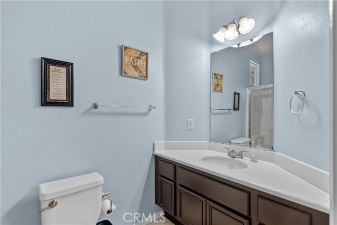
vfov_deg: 73.8
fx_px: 150
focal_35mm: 16
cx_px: 168
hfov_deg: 96.7
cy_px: 112
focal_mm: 16
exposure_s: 1/30
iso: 2000
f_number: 8
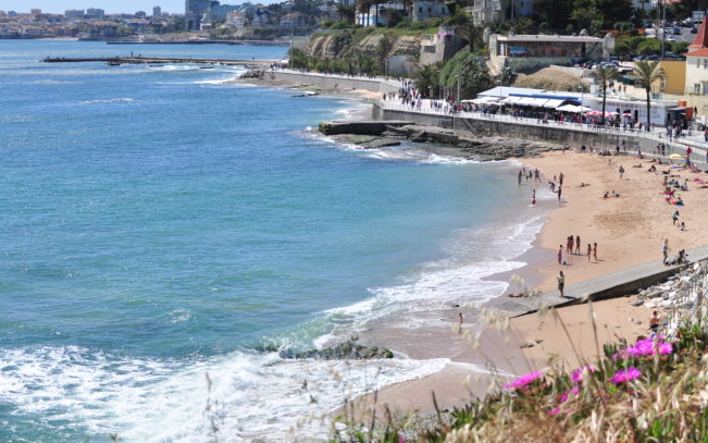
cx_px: 405
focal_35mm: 62
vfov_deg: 21.1
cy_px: 200
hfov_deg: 33.1
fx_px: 1188
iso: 200
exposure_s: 1/2500
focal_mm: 35
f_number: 4.5
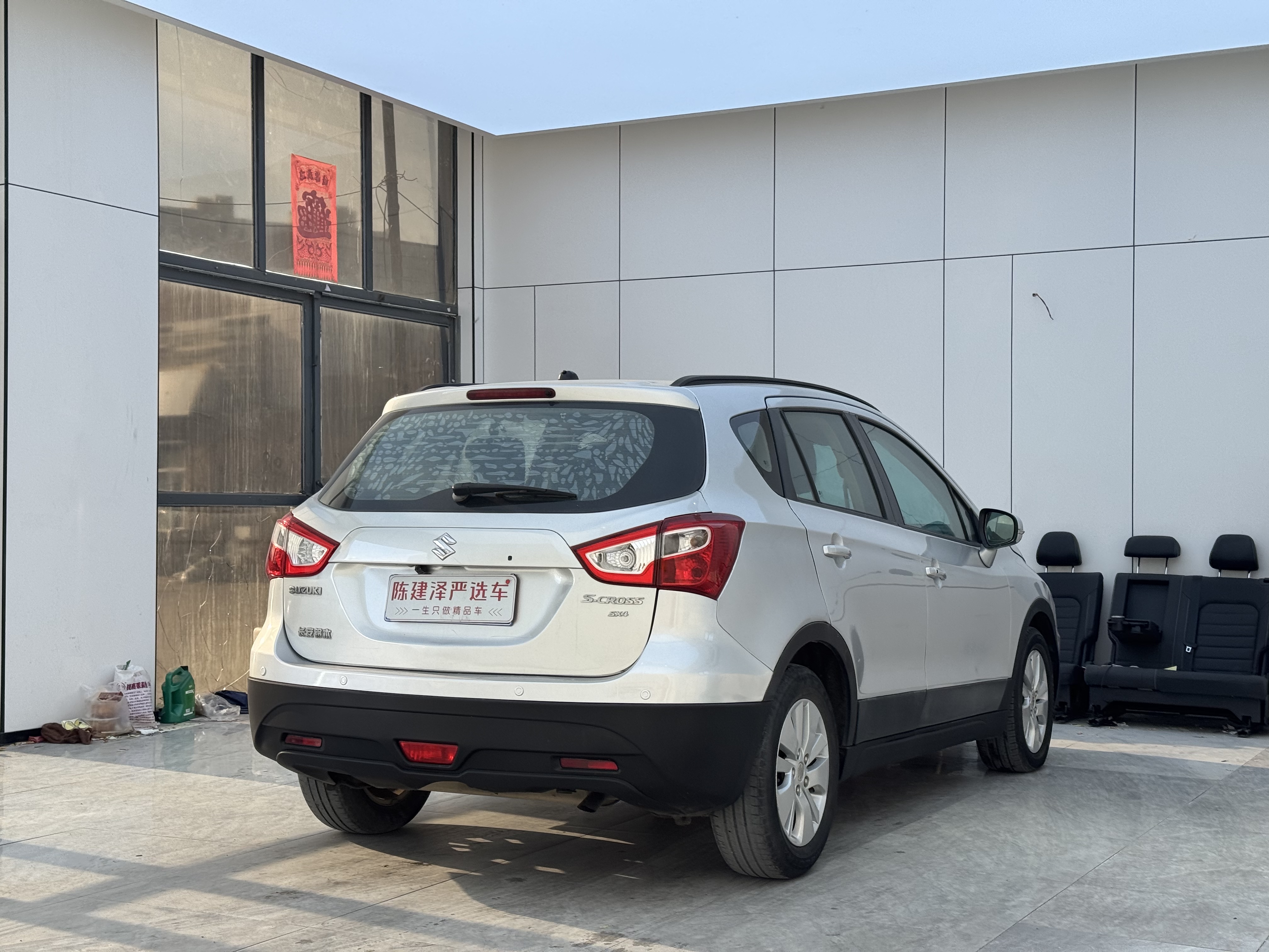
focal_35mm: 48
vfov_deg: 30.3
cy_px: 476
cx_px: 634
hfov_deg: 39.7
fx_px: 1760
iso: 64
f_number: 1.78
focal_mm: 6.76
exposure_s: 1/980
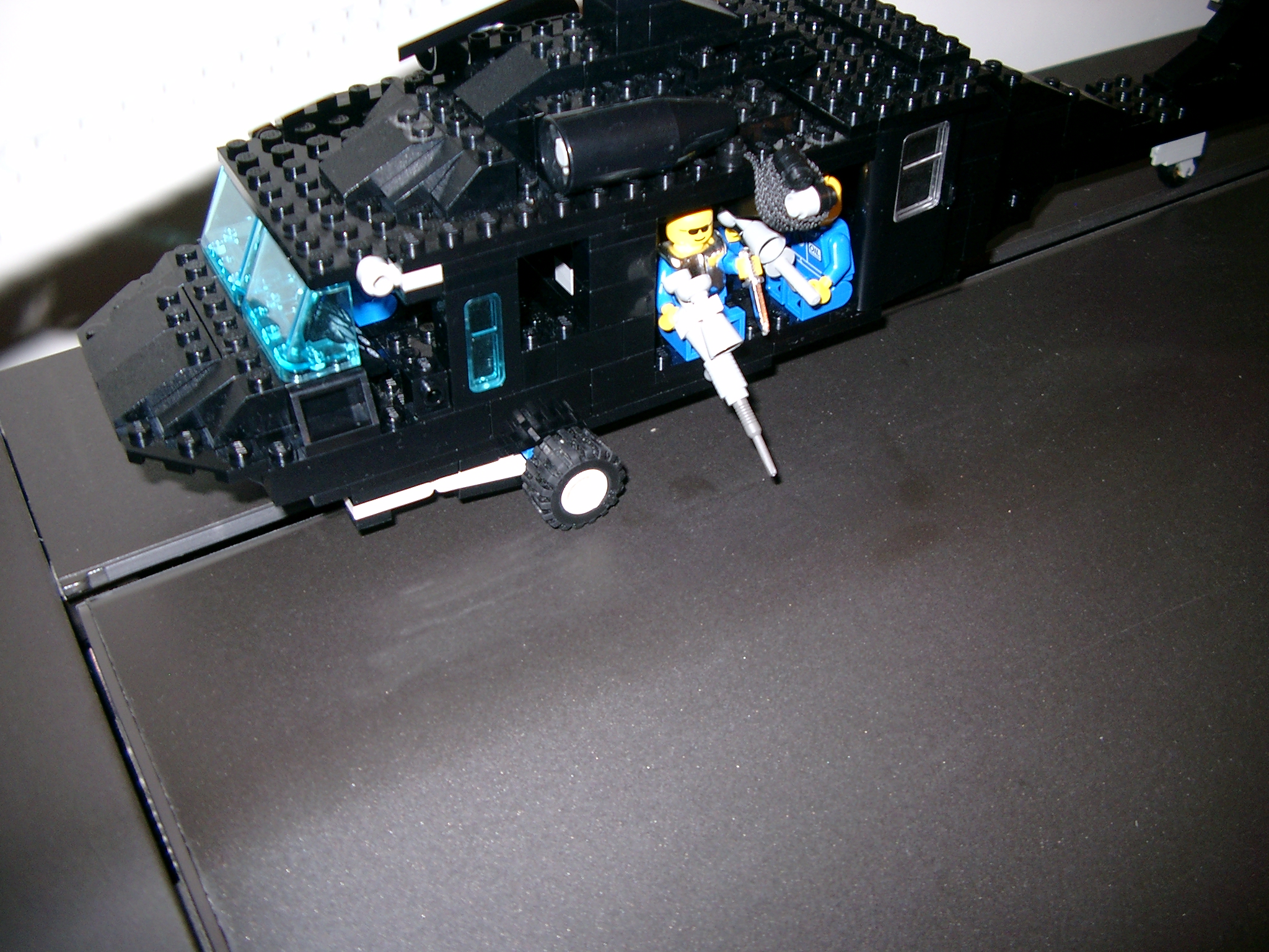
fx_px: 1356
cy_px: 476
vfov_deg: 38.7
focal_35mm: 37
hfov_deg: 50.1
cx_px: 634
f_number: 2.6
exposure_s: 1/60
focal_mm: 7.6
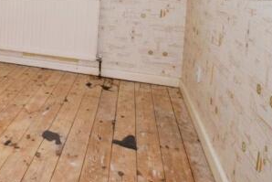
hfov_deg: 48.4
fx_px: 249
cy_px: 48
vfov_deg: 39.1
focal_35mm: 33
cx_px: 8
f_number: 13
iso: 1000
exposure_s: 1/200
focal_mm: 10
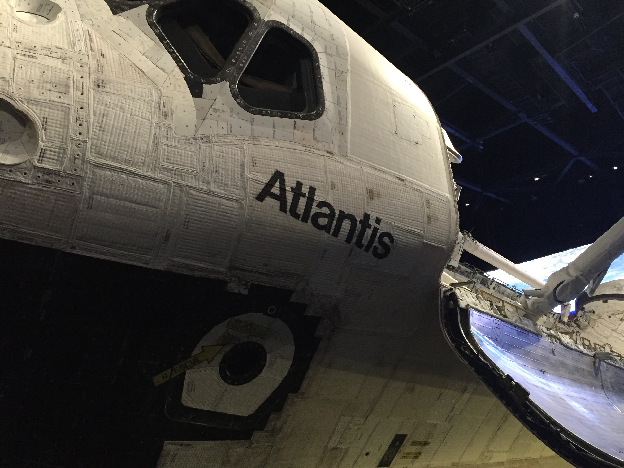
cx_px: 312
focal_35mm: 29
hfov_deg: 61.7
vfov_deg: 48.2
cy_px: 234
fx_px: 523
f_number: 2.2
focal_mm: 4.15
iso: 250
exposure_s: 1/30
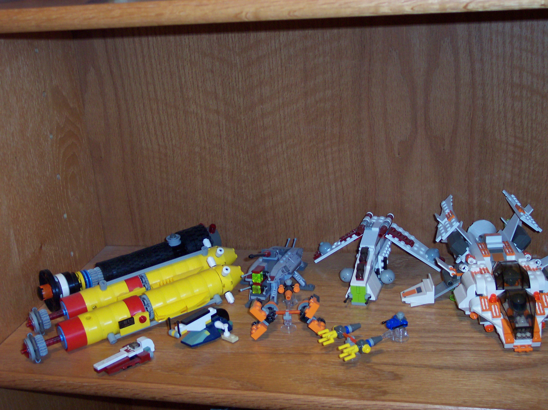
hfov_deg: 37.5
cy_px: 205
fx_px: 807
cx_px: 274
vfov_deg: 28.5
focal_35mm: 51
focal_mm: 10.7
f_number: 3.4
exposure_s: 1/30
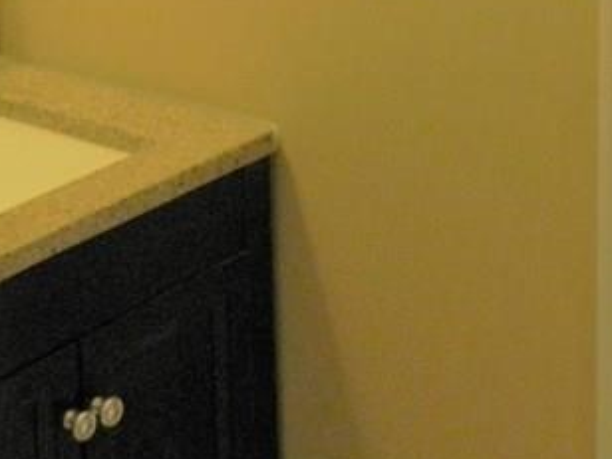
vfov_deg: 16.3
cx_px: 317
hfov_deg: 23.6
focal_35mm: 83
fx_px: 1467
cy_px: -216
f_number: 3.1
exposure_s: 1/30
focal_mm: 4.5
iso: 160
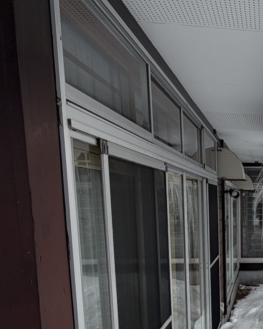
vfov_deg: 45.0
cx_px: 291
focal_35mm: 39
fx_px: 379
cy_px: 252
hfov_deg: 33.3
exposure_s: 1/770
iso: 25
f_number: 2.2
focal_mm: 2.22
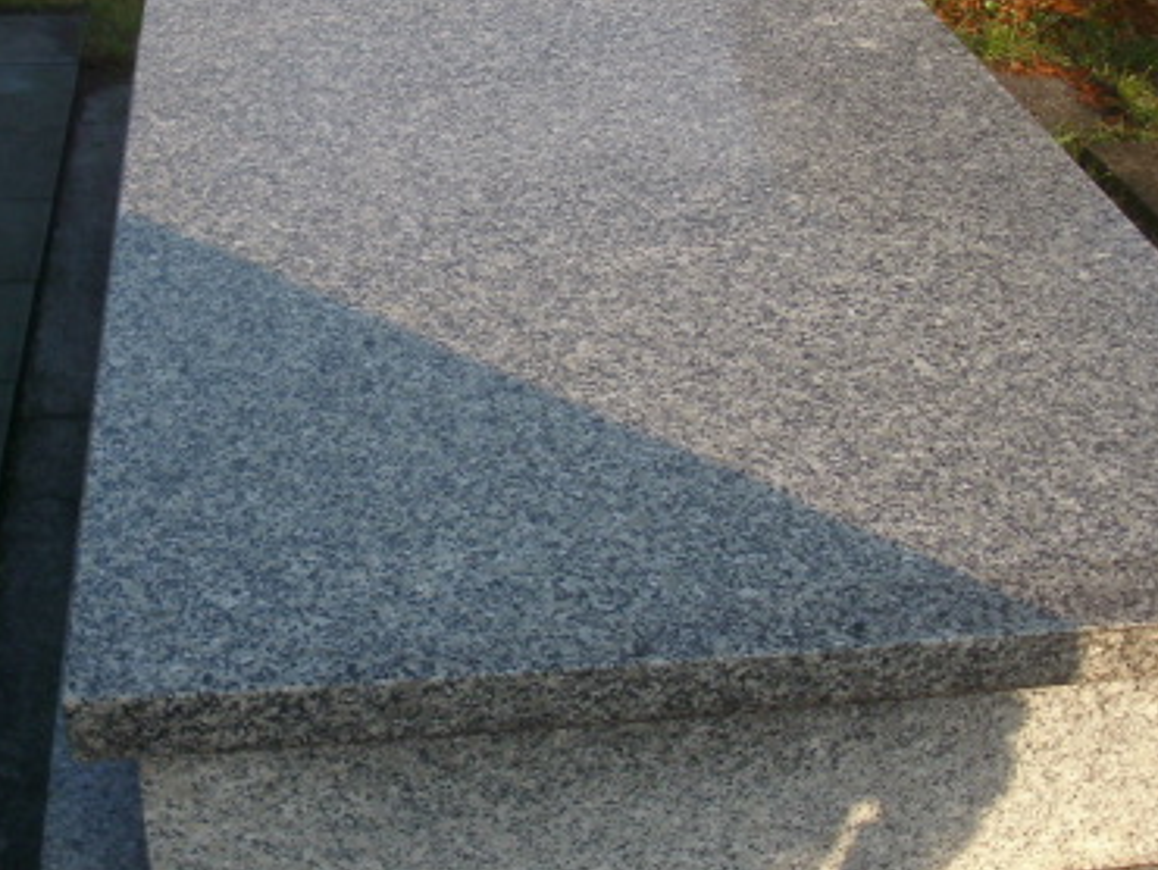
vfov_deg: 23.0
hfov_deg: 30.2
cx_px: 617
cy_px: 397
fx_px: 2142
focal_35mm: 64
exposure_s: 1/161
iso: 50
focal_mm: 6.2
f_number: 5.6
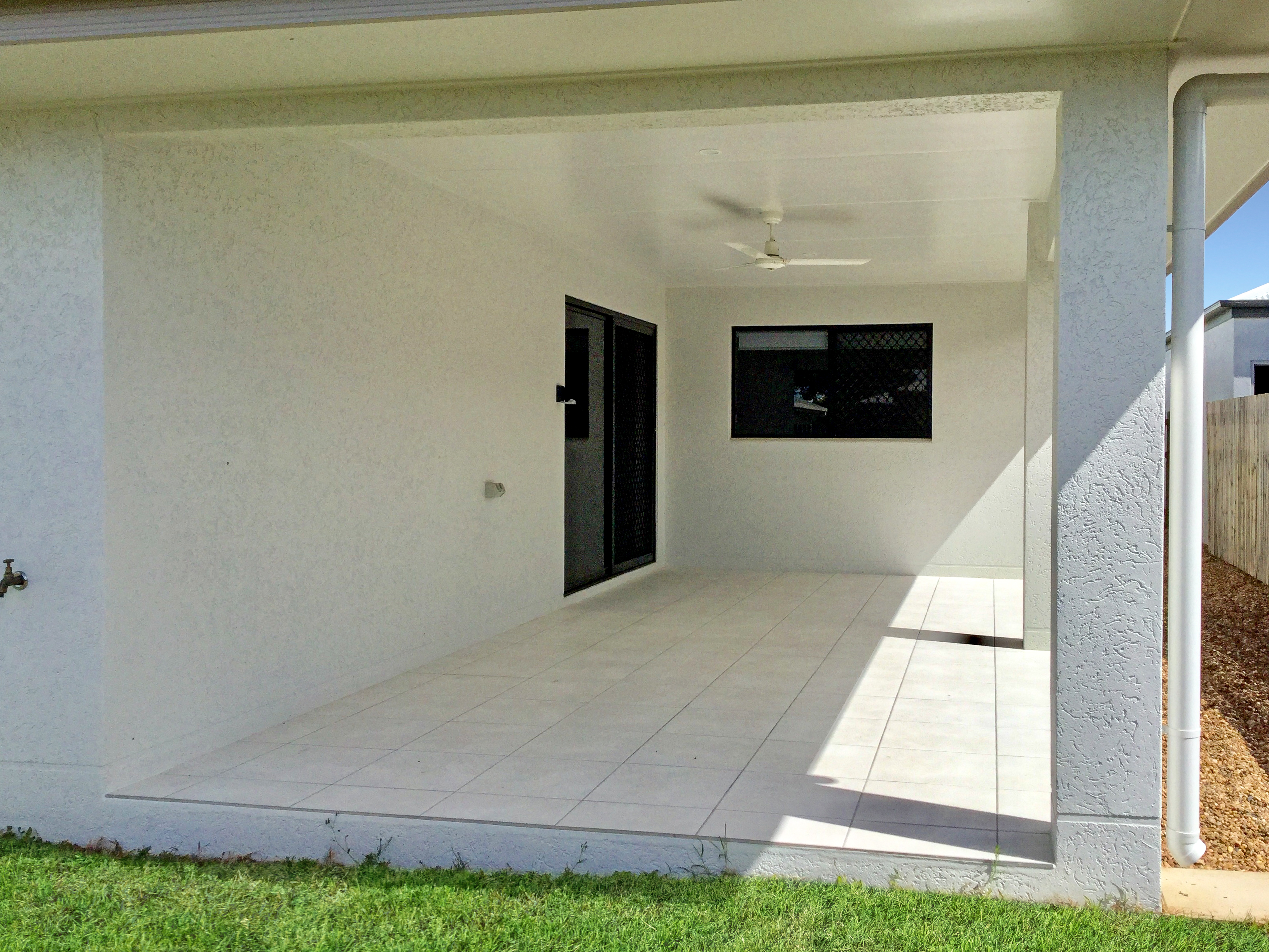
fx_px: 1136
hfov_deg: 58.4
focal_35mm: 31
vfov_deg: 45.4
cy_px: 476
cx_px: 634
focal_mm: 3.3
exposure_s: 1/2037
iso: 25
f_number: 2.4
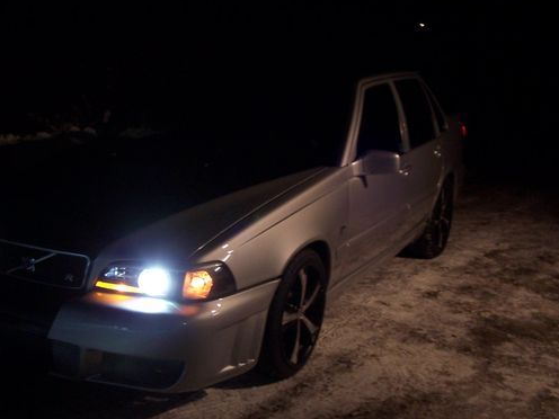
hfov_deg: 38.8
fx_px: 791
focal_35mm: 49
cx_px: 233
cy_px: 239
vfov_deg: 29.6
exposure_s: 1/8
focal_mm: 6.3
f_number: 2.8
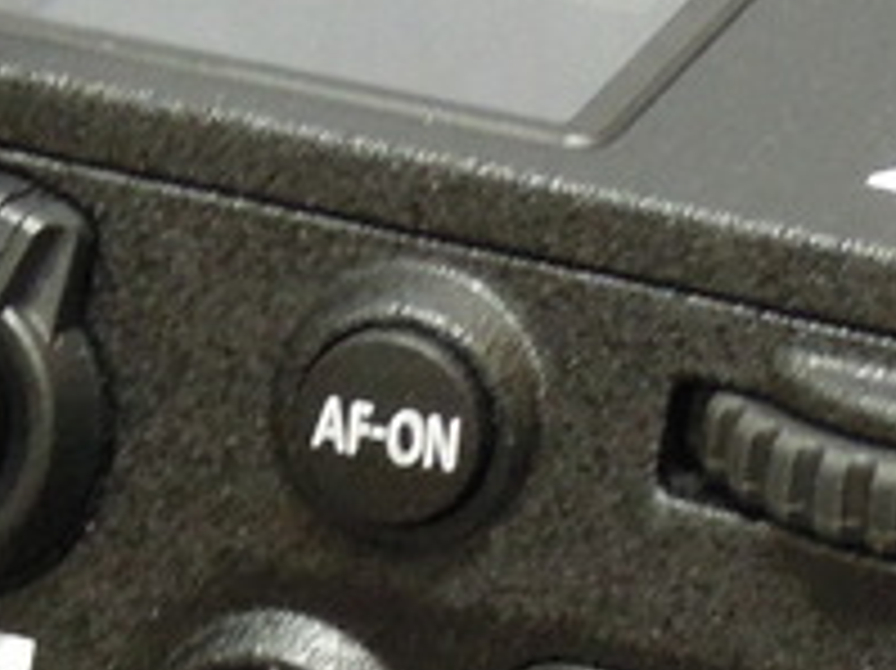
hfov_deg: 6.0
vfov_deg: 4.4
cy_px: 1039
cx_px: -50
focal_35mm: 332
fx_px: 8588
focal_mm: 9.9
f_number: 4
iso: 400
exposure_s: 1/15
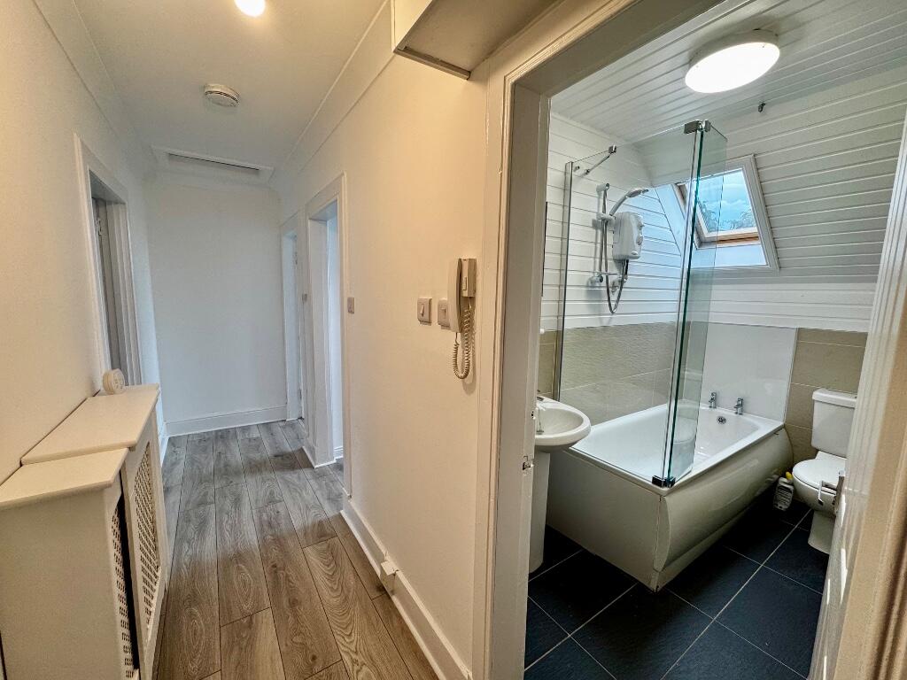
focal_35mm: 14
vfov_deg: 85.7
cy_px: 340
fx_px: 367
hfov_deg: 102.1
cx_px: 454
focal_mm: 2.22
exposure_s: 1/100
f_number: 2.2
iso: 125
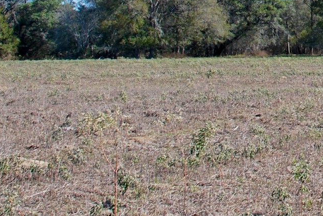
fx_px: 1006
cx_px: 478
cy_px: -121
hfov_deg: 16.7
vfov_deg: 11.7
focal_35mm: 112
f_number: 8
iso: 100
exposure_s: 1/250
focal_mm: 22
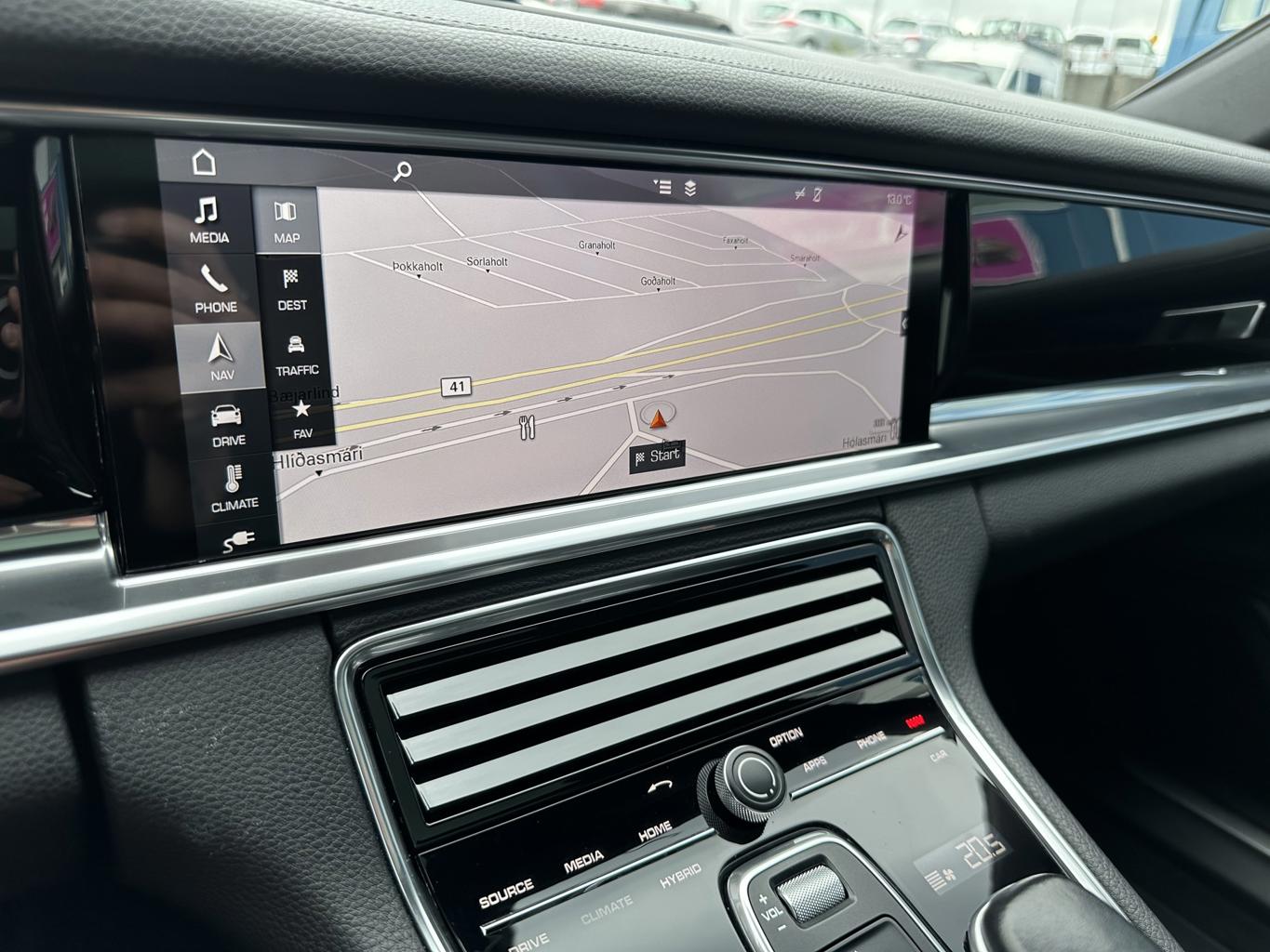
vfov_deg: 56.8
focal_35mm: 24
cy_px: 476
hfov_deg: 71.6
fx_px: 881
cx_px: 635
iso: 80
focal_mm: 6.86
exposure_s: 1/330
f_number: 1.78
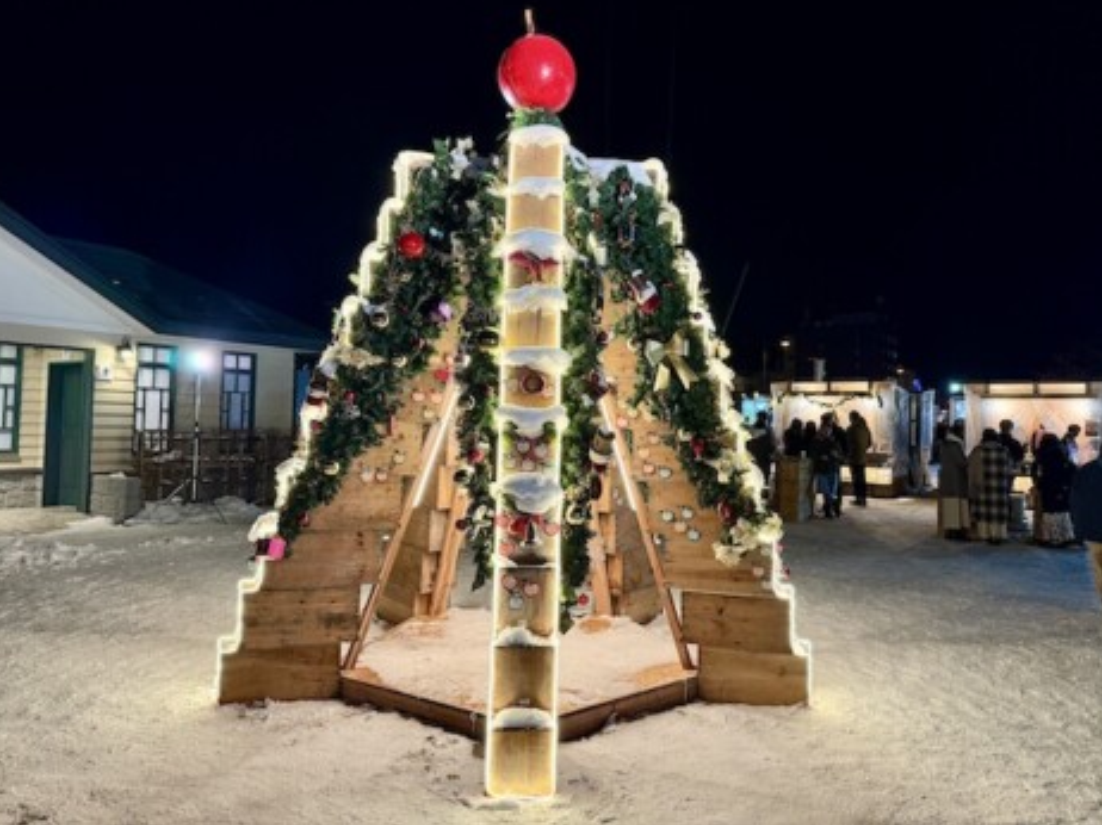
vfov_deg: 53.0
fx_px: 827
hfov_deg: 67.3
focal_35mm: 26
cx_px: 584
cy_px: 380
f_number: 1.78
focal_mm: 6.76
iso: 400
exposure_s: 1/50
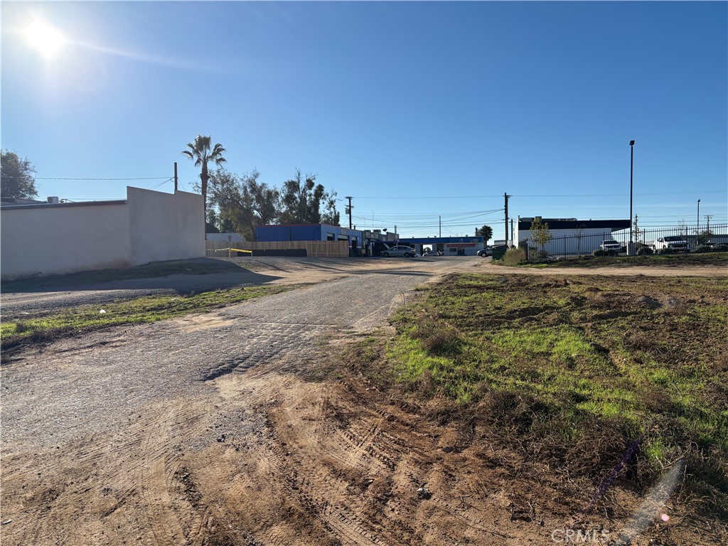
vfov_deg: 53.1
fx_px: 547
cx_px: 364
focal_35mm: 26
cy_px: 273
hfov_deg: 67.3
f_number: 1.6
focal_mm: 5.96
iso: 50
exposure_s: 1/4608
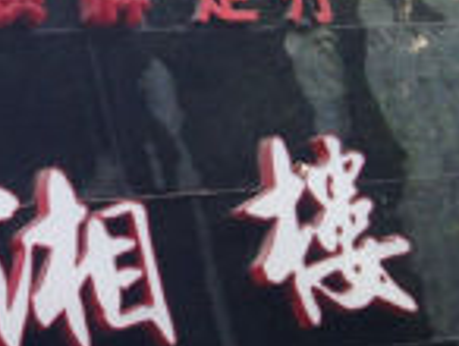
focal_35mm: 158
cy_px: 225
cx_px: -292
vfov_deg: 9.4
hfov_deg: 11.8
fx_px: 2098
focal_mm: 4.12
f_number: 2.4
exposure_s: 1/120
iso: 64
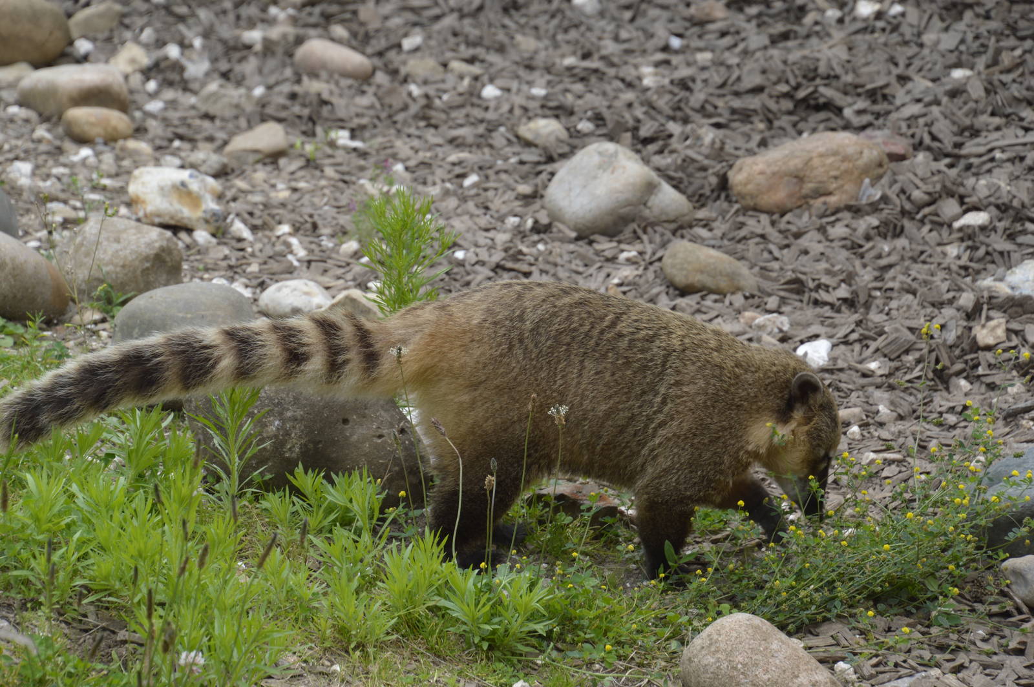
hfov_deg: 12.5
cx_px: 517
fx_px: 4735
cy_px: 344
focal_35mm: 165
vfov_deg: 8.3
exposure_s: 1/160
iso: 100
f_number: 6.3
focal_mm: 110
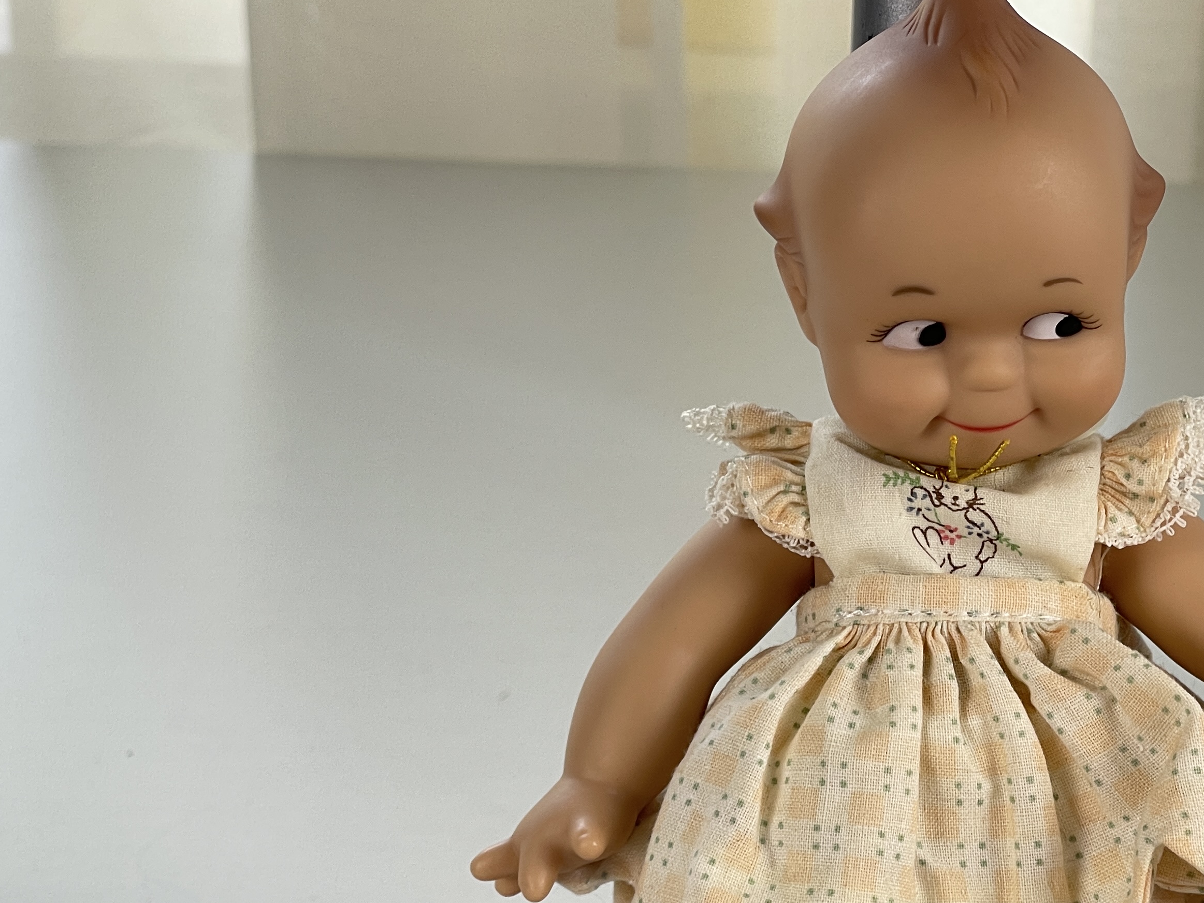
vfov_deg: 13.3
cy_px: 719
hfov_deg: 17.6
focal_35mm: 111
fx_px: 3861
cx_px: 915
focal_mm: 7.5
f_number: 2.2
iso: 32
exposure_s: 1/100
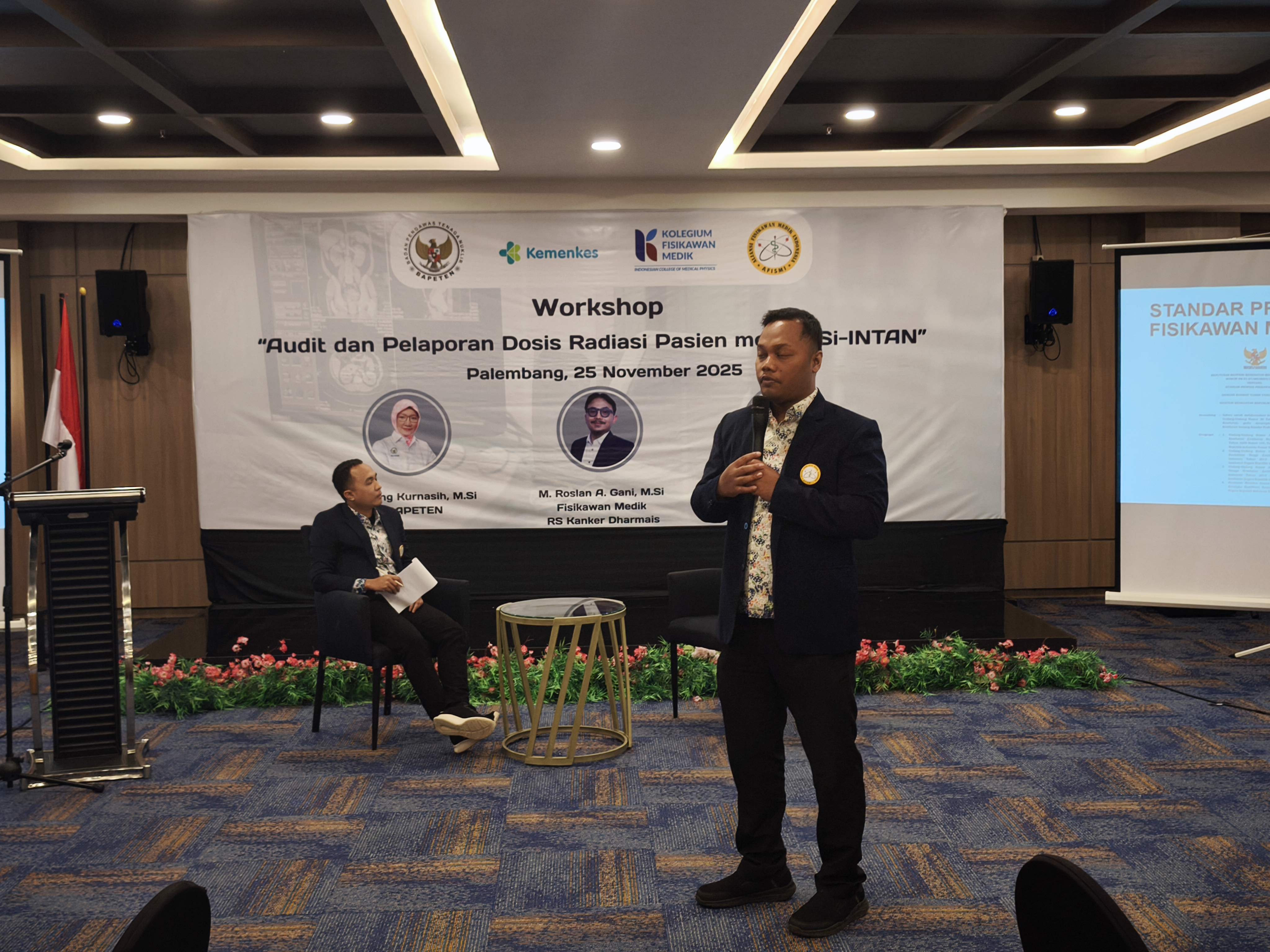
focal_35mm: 38
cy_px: 476
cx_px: 635
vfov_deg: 37.7
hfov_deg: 49.0
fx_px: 1394
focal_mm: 6.57
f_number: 1.6
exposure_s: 1/100
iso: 160
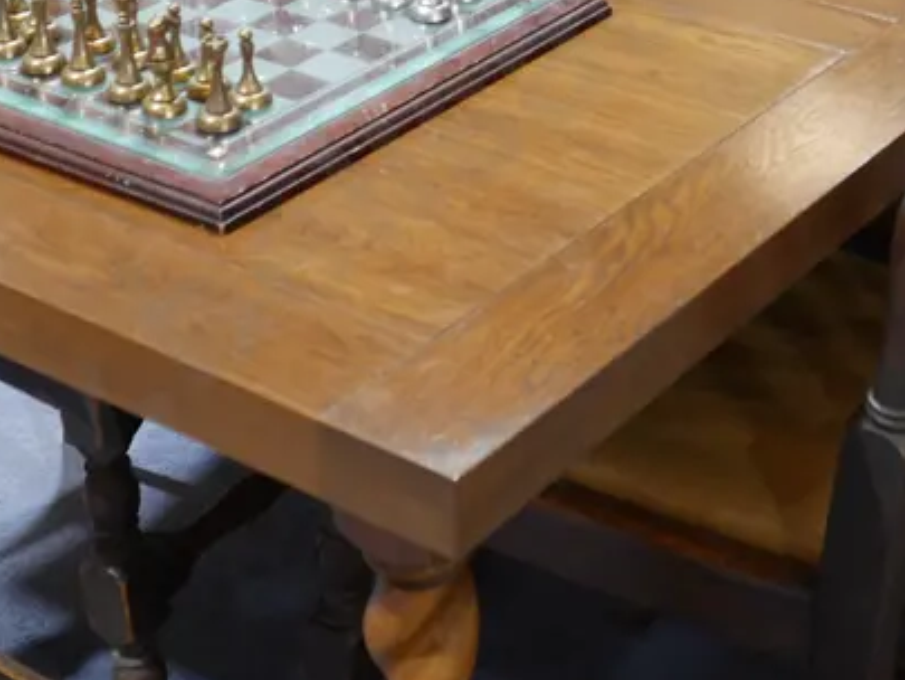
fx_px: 2249
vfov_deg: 16.8
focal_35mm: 86
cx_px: 657
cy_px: -15
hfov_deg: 22.6
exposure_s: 1/60
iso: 640
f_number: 4
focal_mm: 17
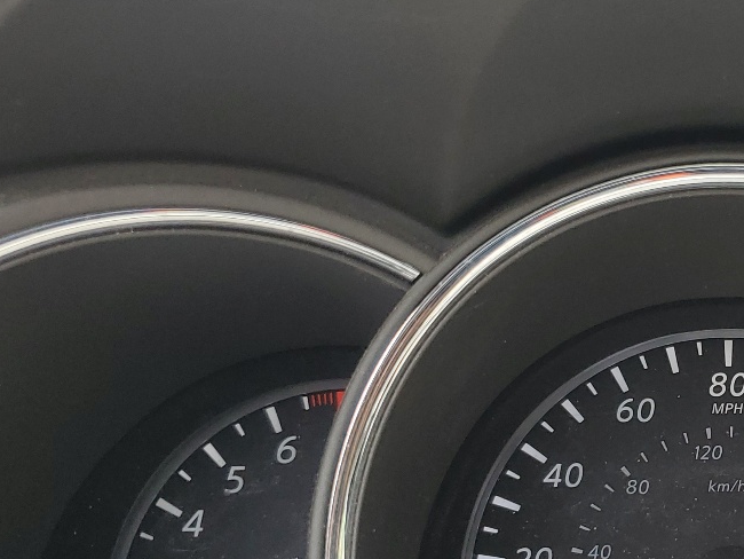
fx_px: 1376
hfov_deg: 28.5
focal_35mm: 64
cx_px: 736
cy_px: 459
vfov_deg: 22.6
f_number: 1.5
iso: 50
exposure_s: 1/233
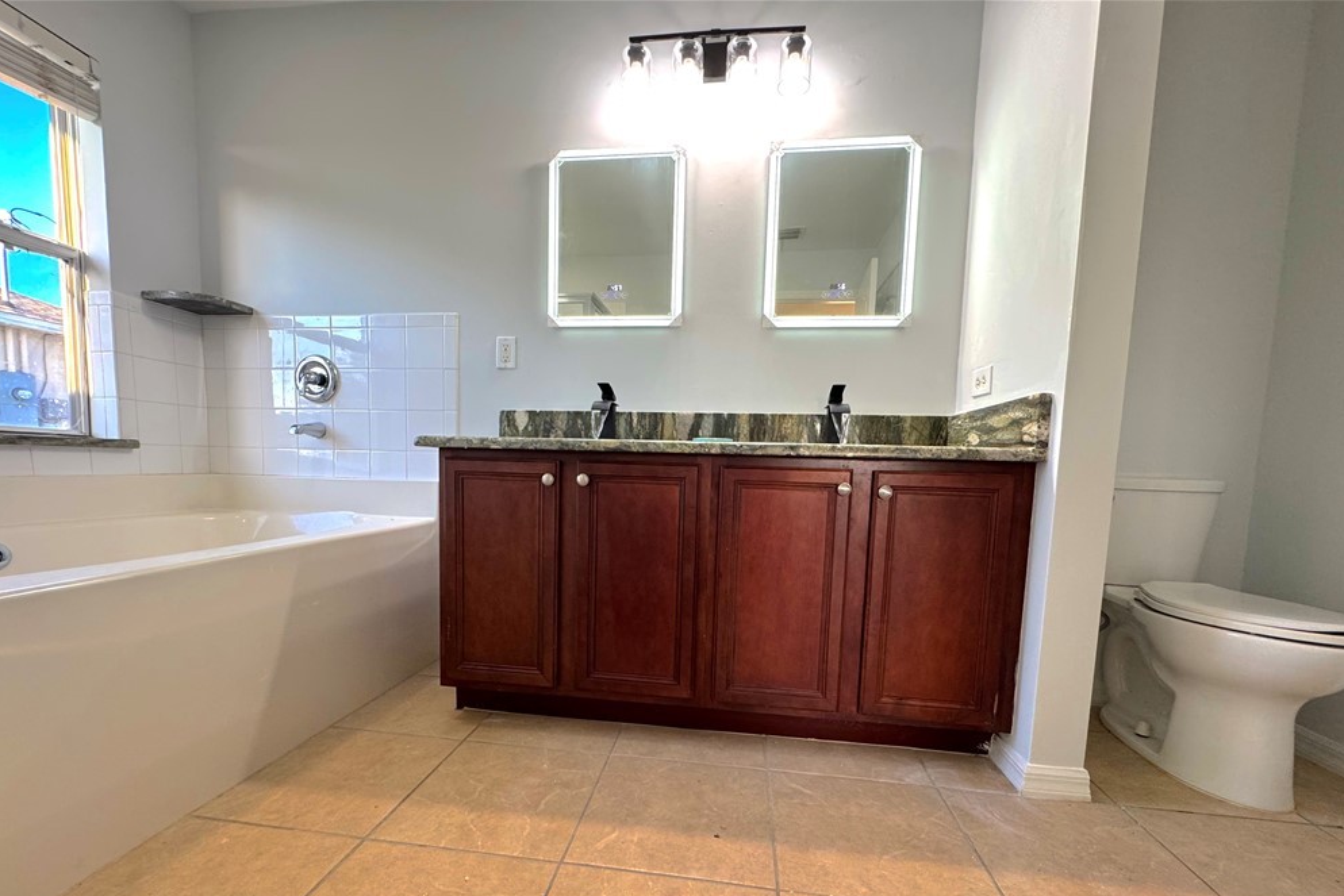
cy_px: 518
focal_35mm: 15
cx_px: 667
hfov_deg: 100.4
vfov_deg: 76.8
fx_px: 560
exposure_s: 1/120
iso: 200
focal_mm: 2.22
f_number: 2.2
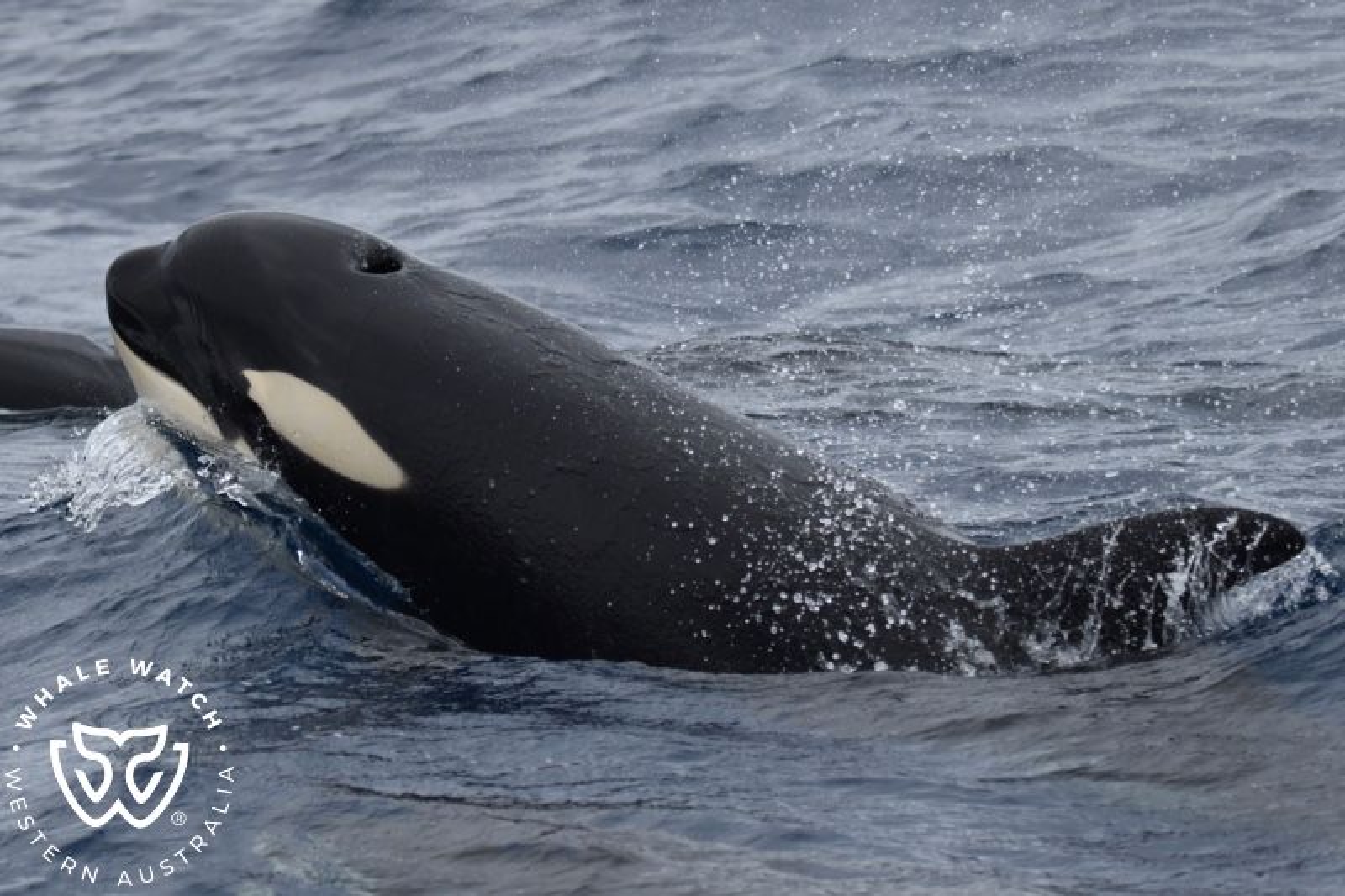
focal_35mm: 155
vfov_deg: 8.9
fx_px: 5789
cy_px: 448
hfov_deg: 13.3
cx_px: 672
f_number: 5.3
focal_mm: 155
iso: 1000
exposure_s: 1/8000
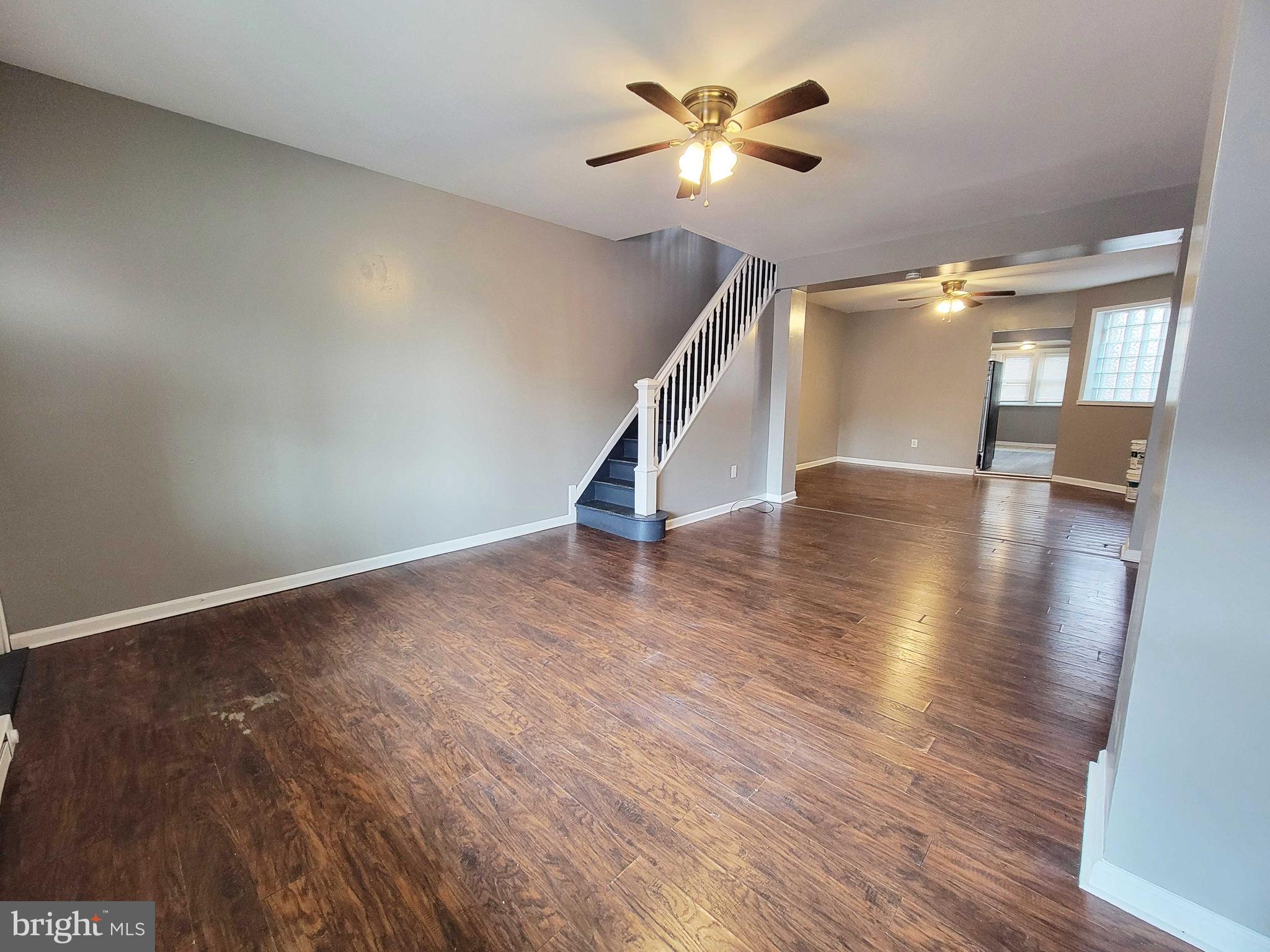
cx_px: 635
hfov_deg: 106.2
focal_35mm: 13
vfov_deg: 89.9
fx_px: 477
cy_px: 476
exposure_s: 1/60
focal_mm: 2.2
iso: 400
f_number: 2.2
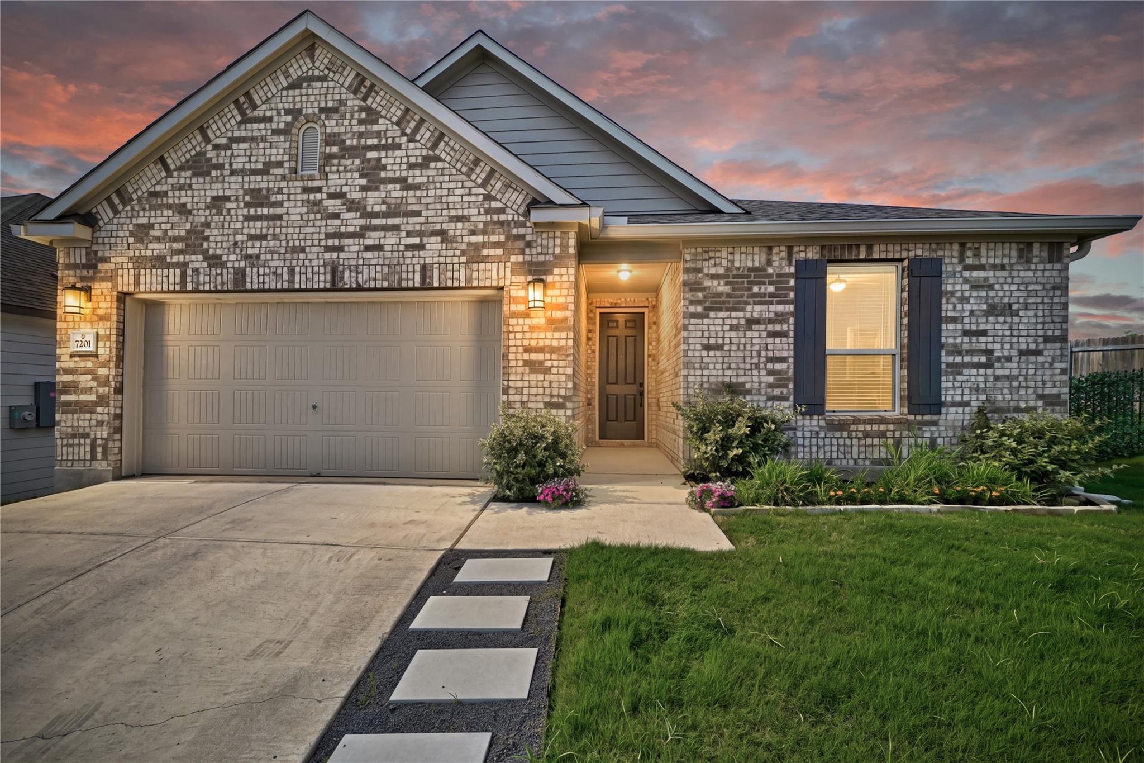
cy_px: 382
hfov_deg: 104.3
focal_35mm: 14
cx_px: 572
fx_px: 445
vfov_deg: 81.2
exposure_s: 1/320
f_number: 10
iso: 400
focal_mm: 14
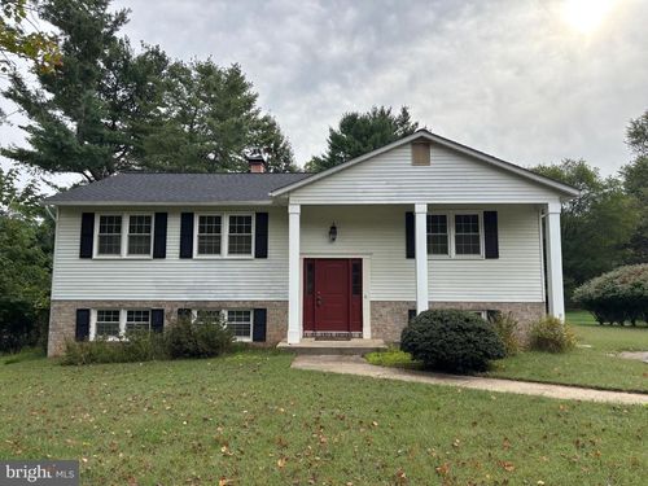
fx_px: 487
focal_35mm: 26
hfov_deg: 67.3
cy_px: 243
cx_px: 324
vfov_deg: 53.1
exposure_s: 1/1311
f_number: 1.6
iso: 50
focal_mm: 5.96
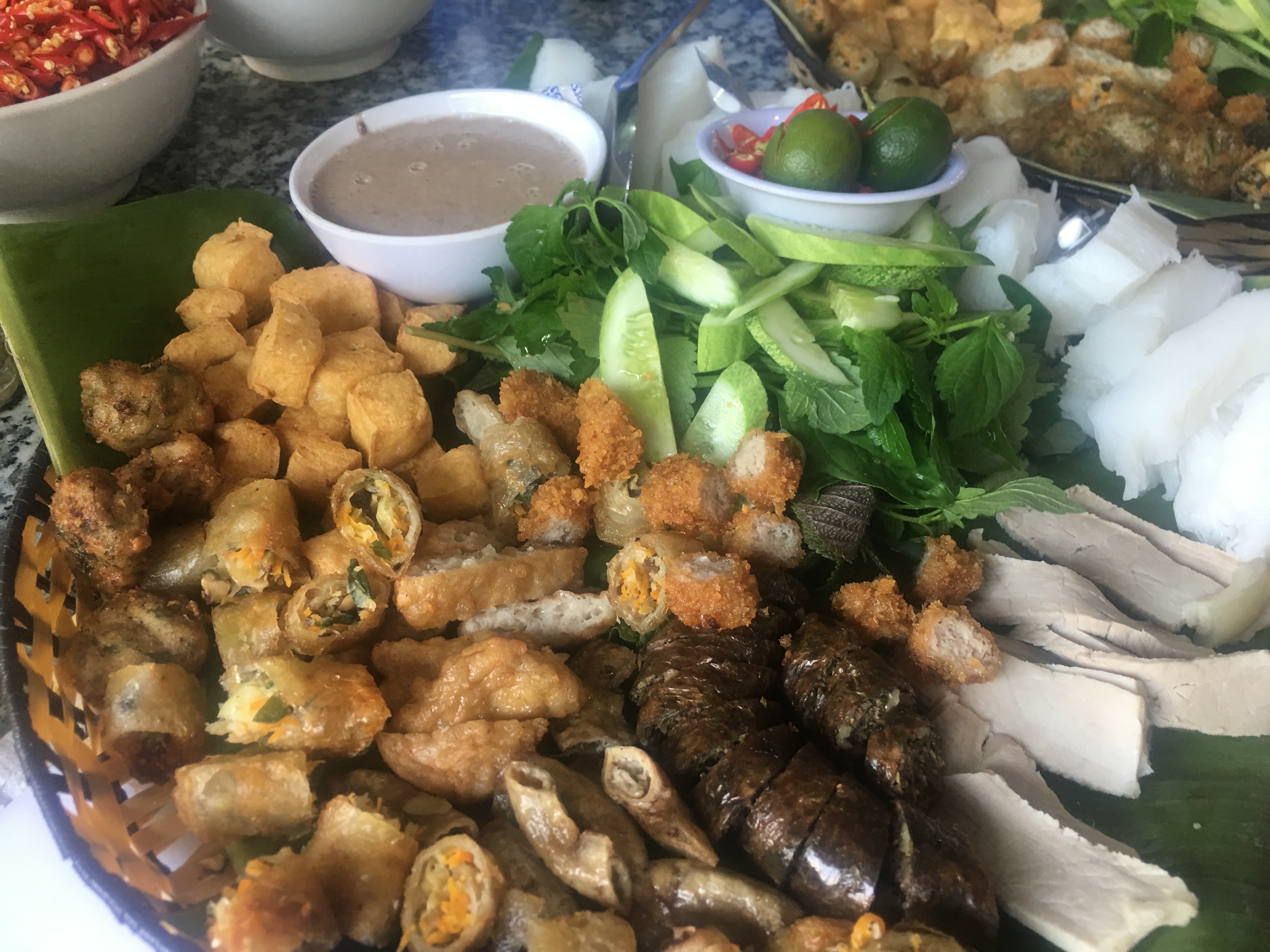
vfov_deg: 48.2
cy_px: 476
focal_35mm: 29
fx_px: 1064
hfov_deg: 61.7
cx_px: 635
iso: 40
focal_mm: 4.15
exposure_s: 1/33
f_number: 2.2
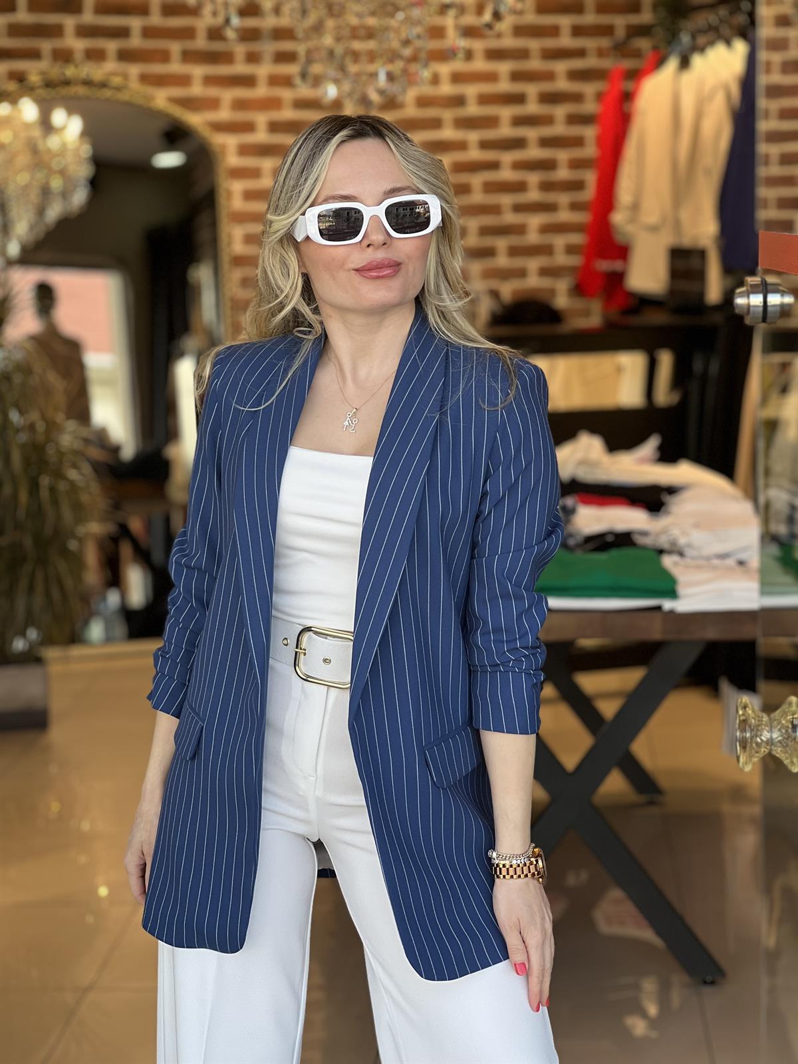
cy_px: 532
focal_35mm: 77
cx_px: 399
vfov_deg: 25.3
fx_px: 2367
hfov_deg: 19.1
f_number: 2.8
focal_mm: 9
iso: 32
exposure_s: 1/100
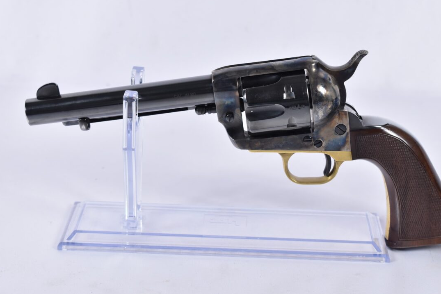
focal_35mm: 77
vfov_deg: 17.7
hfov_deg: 26.3
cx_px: 238
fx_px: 943
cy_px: 142
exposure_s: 1/100
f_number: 5.3
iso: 640
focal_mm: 46
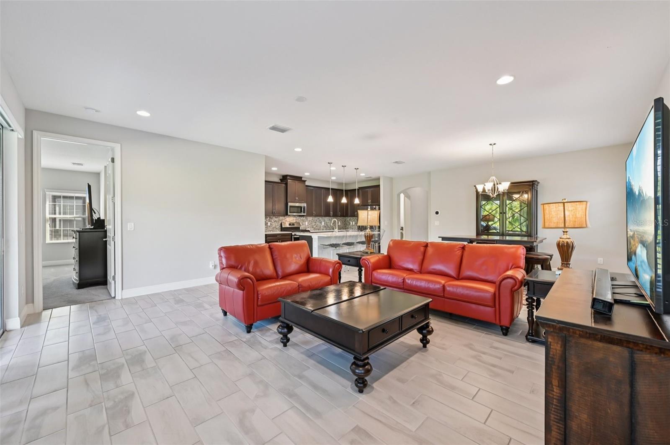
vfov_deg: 81.1
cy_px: 222
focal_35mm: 14
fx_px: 260
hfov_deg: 104.3
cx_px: 335
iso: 400
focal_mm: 14
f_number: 8
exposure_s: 1/13
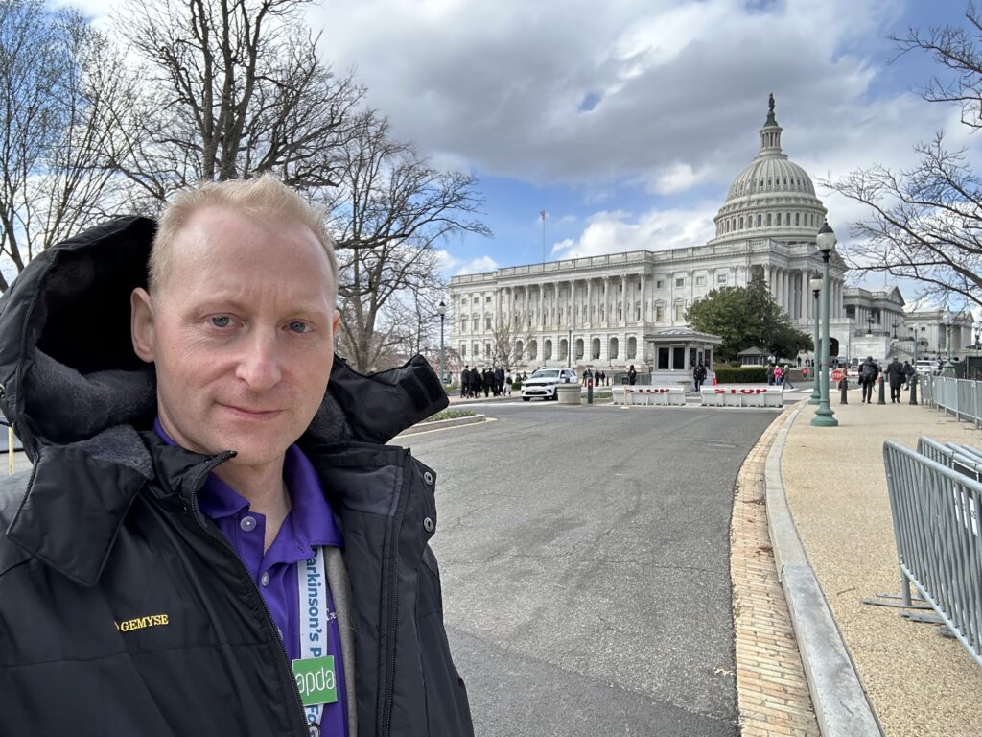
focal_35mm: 23
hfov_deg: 73.9
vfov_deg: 58.9
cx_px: 491
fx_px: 652
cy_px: 368
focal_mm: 2.69
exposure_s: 1/581
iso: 25
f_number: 1.9
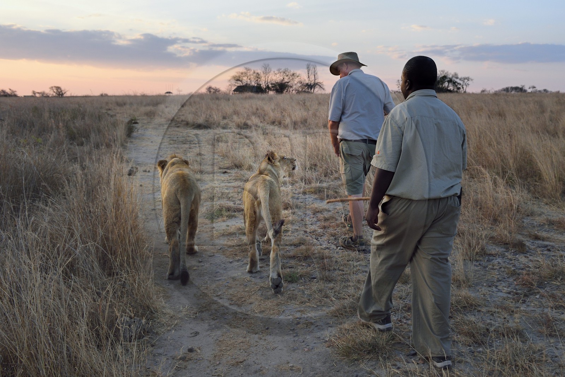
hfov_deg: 63.7
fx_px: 455
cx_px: 282
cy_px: 188
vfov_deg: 44.9
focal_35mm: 29
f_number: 8
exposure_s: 1/320
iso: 800
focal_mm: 29
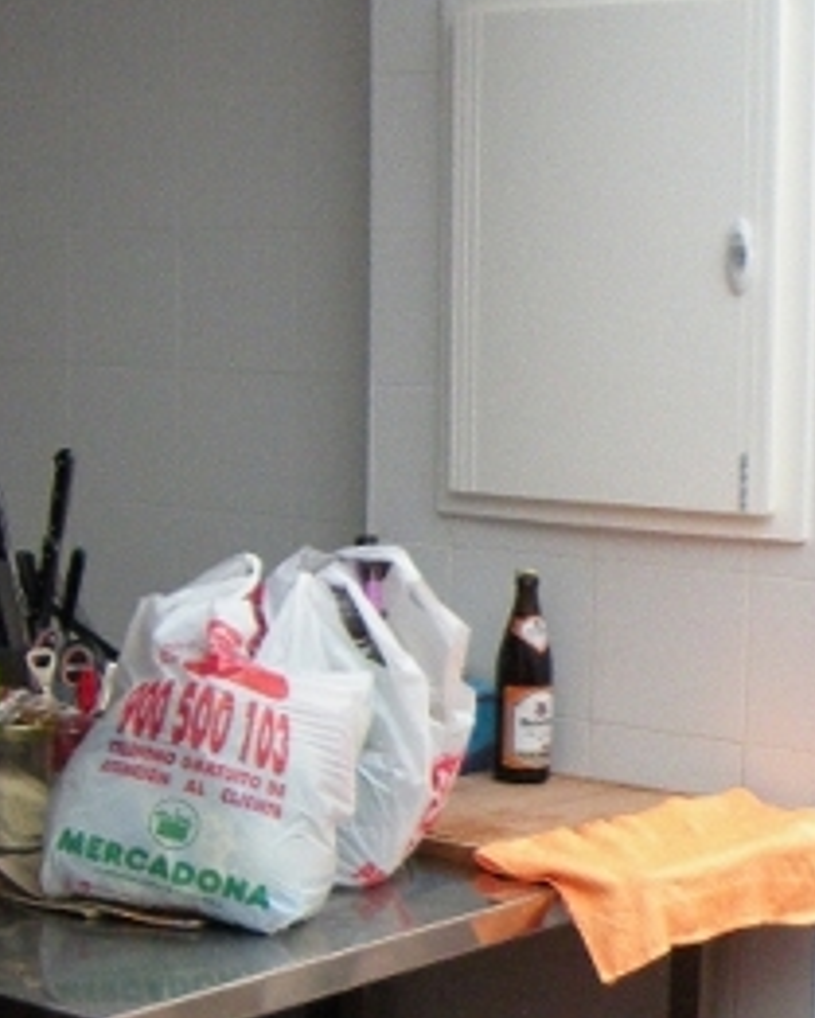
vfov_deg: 21.0
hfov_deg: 15.0
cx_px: -577
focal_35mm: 91
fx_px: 2742
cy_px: 466
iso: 241
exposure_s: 1/59.8
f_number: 2.8
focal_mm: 4.7
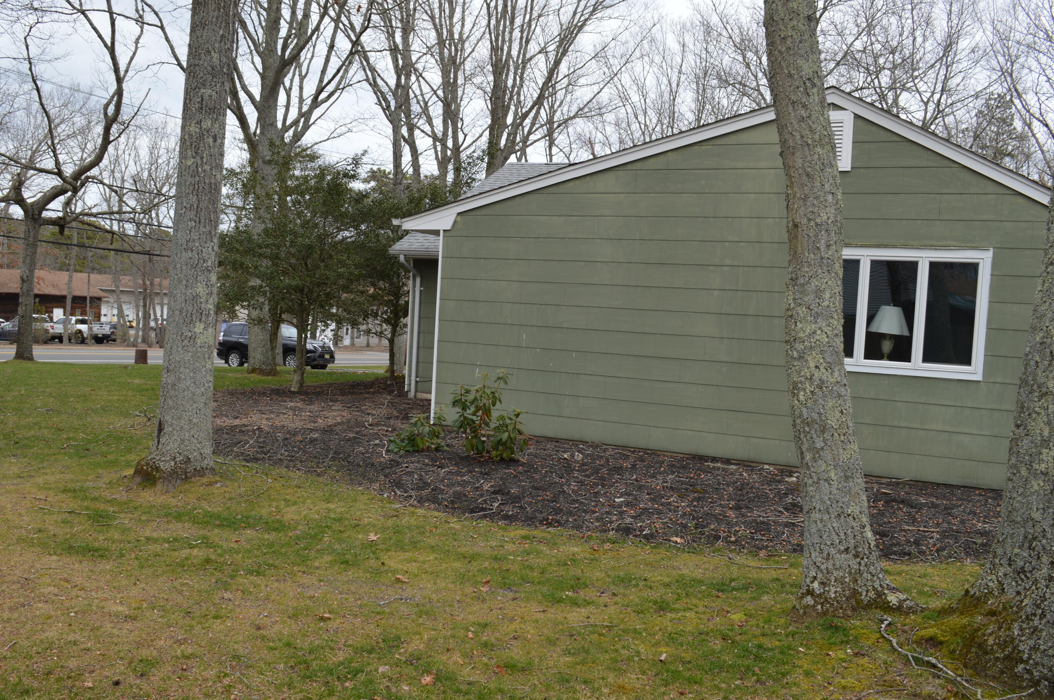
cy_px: 378
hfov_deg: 58.7
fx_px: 936
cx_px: 475
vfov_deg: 41.0
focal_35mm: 32
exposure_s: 1/160
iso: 100
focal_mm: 18
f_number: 6.3
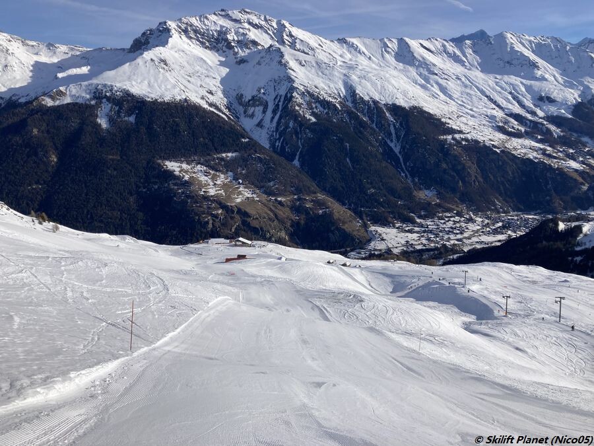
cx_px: 297
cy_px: 223
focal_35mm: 28
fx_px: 480
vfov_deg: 49.7
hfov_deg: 63.4
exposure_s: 1/6024
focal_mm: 3.99
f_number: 1.8
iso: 25
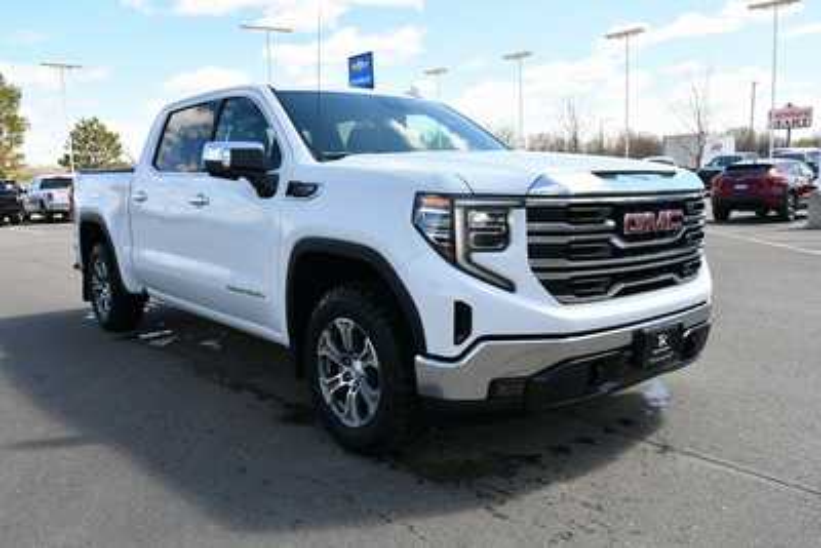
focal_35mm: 30
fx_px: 684
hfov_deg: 61.9
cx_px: 410
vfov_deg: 43.6
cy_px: 274
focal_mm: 20
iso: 200
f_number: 8
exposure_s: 1/250
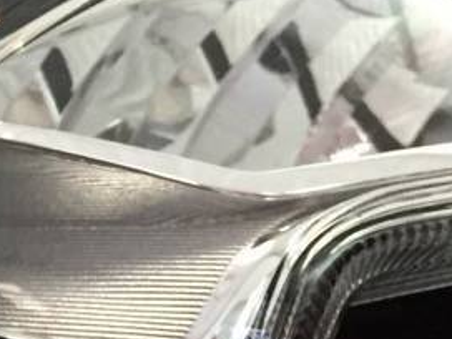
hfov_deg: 14.1
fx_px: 1671
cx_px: -289
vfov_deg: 10.7
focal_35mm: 128
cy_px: 660
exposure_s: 1/30
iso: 200
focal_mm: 4.15
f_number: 2.2
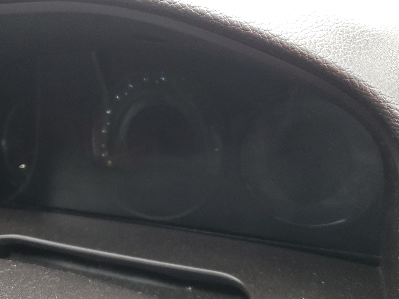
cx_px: 171
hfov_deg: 51.2
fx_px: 415
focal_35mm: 36
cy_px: 142
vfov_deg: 39.6
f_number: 1.5
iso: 109
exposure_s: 1/60.2
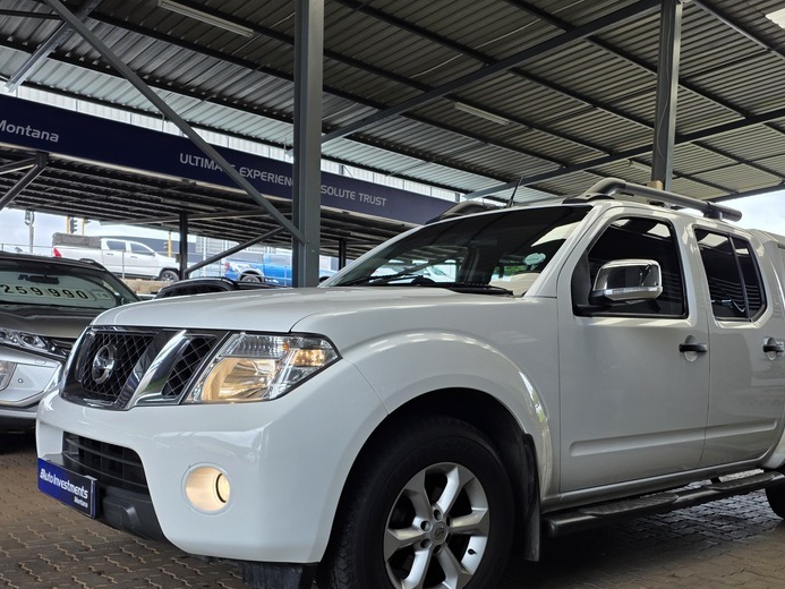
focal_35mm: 34
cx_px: 455
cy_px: 403
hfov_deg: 53.7
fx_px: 771
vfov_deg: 41.2
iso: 80
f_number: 1.7
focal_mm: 6.25
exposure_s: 1/1505
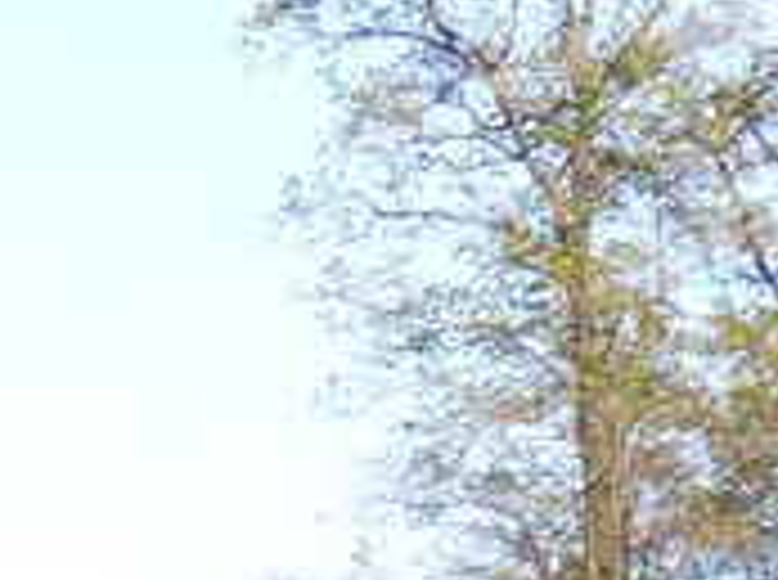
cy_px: 1160
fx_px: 3118
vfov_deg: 9.9
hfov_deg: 13.3
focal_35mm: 139
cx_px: -441
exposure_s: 1/200
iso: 160
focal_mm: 5.2
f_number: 4
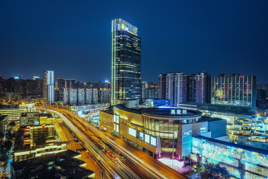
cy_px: 90
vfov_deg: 53.1
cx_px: 134
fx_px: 179
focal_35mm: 24
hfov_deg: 73.7
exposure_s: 15
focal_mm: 24
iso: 100
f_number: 16
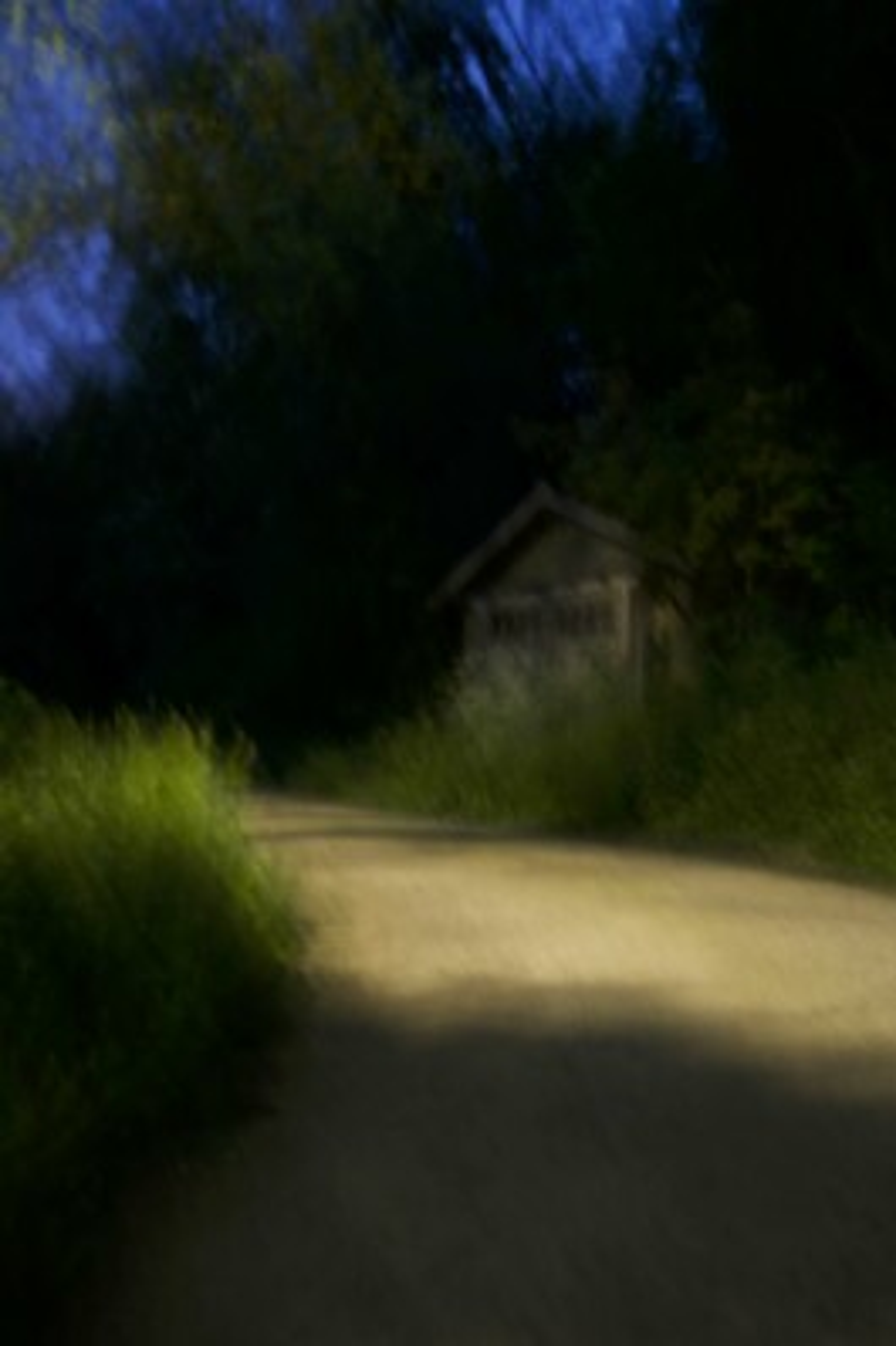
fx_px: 1308
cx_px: 448
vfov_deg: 54.5
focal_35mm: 35
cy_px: 673
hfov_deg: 37.8
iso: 50
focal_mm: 35
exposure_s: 5
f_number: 2.8
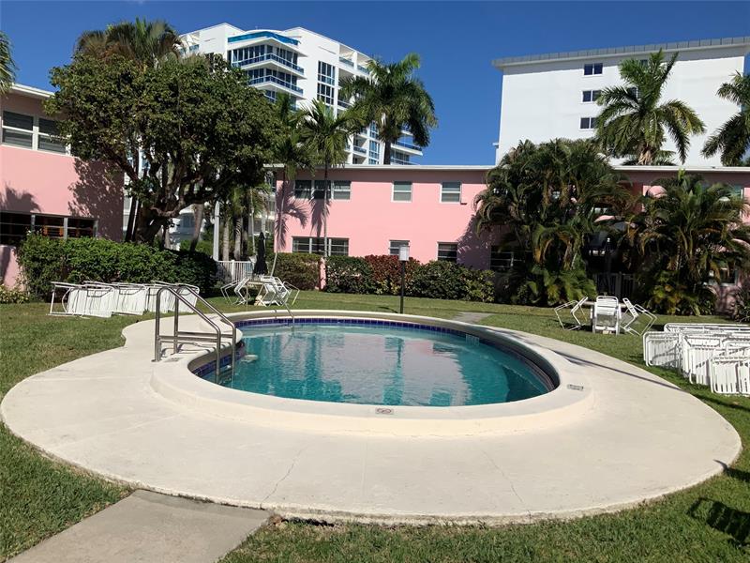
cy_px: 282
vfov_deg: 48.2
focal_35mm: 29
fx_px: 628
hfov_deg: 61.7
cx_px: 375
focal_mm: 3
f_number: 1.8
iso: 20
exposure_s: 1/5814
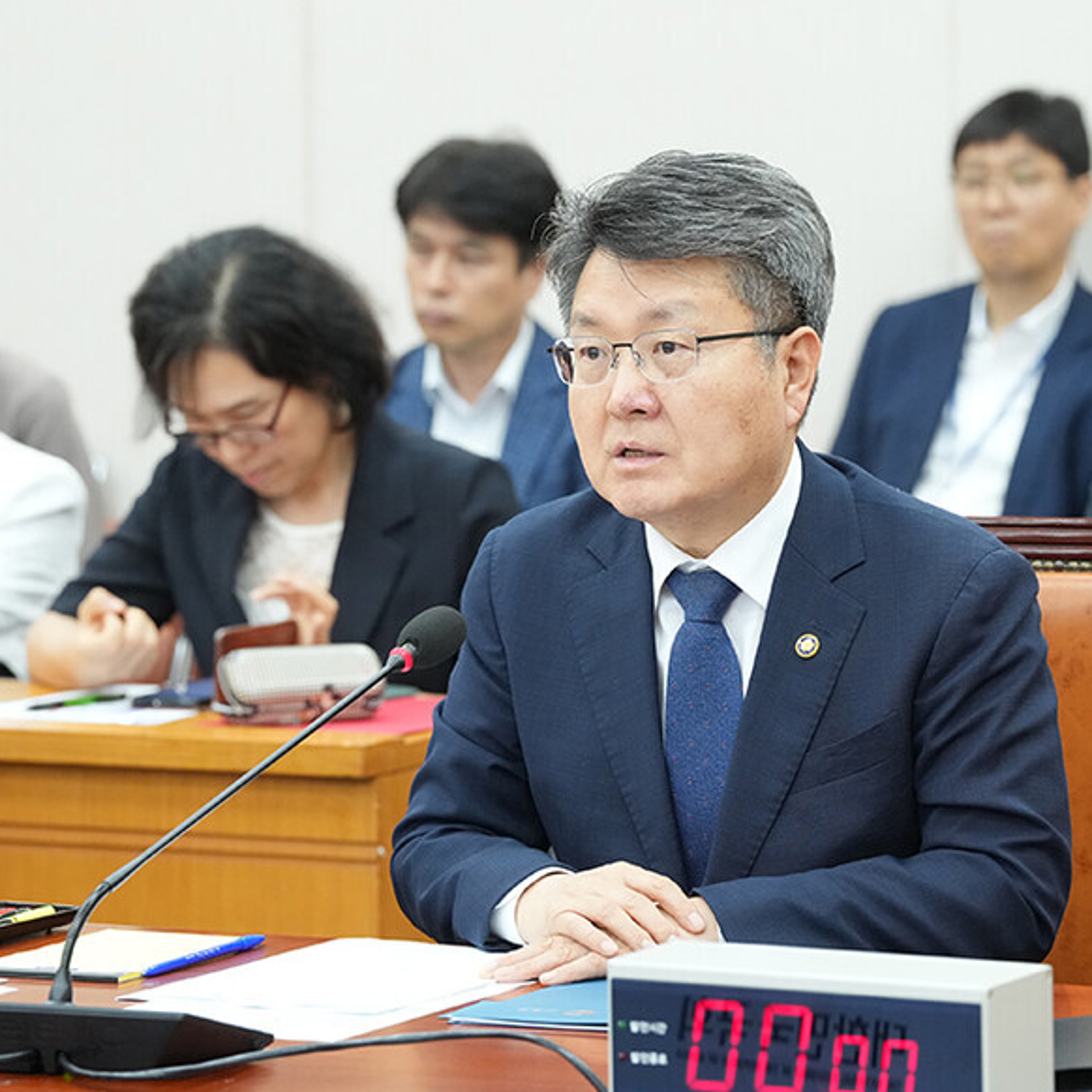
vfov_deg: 8.8
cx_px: 664
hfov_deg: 8.8
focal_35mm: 199
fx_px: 7102
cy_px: 587
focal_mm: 142
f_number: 5.6
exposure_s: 1/160
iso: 3200
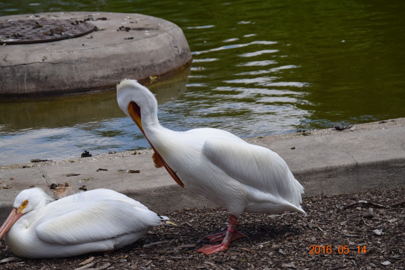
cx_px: 202
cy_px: 135
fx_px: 1771
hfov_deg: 13.0
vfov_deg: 8.7
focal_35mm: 158
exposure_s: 1/800
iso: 200
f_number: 7.1
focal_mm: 105
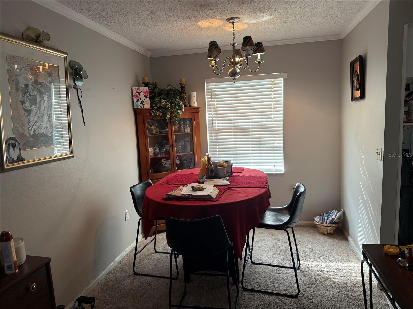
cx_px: 206
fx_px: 286
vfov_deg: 56.8
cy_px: 154
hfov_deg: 71.6
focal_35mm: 24
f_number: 1.78
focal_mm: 6.76
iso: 160
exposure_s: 1/60
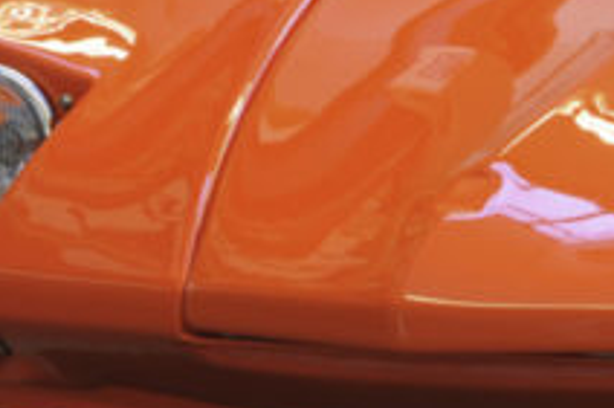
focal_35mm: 538
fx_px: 9169
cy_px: 9
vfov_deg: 2.6
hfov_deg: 3.8
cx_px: 1242
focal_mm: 70
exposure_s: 1/2.5
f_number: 13
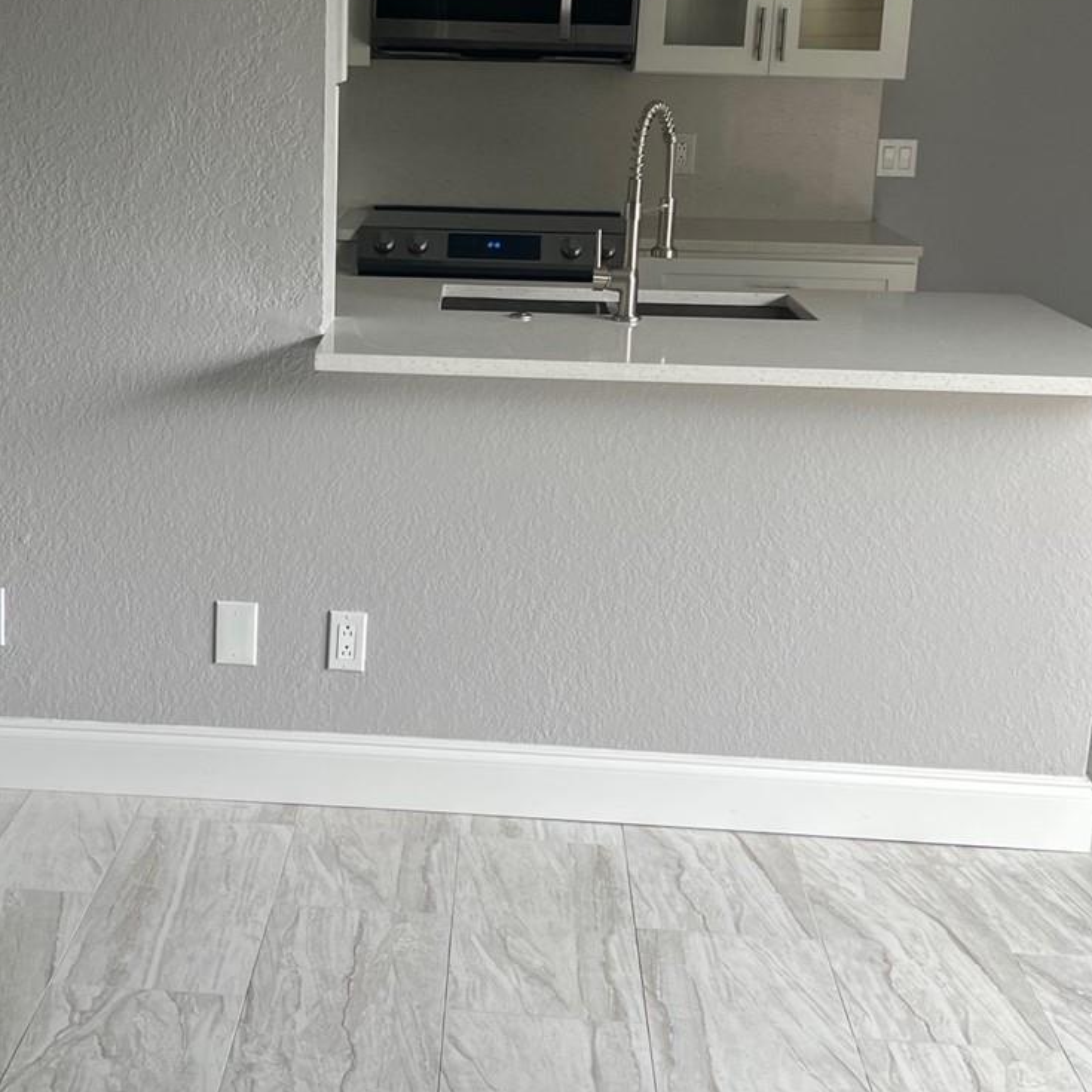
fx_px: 1785
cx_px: 377
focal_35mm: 50
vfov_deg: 33.9
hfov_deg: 33.8
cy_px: 441
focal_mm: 5.7
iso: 50
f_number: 1.5
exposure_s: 1/120
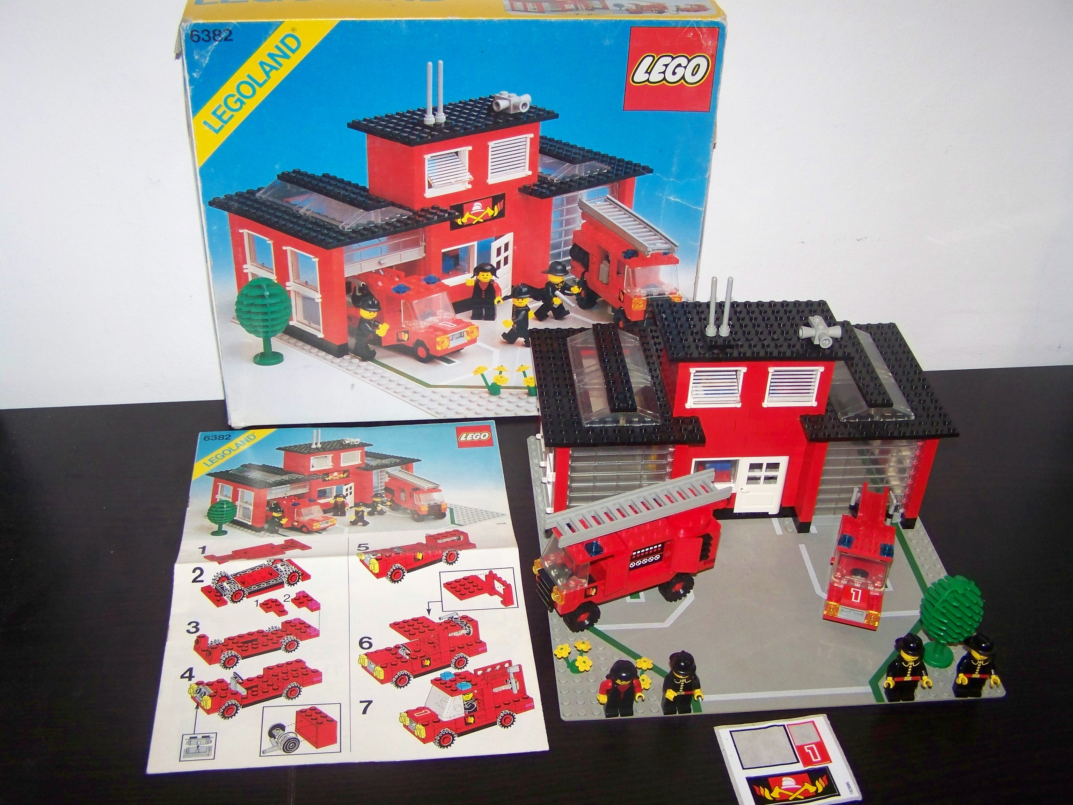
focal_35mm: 38
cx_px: 536
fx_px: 1178
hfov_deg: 49.0
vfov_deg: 37.7
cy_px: 402
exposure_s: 1/30
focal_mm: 6.3
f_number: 2.8
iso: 200
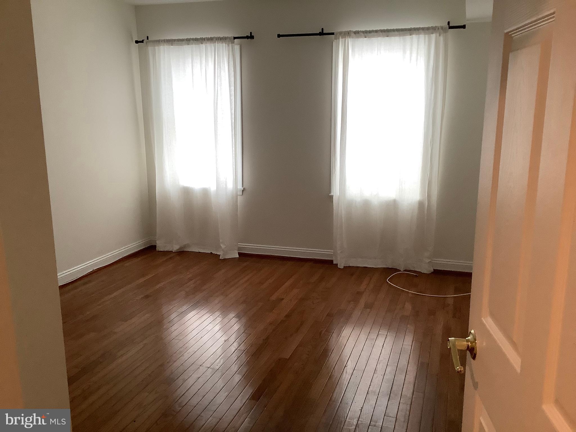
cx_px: 288
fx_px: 516
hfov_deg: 58.4
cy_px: 216
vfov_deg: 45.4
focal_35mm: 31
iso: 125
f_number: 2.4
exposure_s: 1/60
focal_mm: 3.3
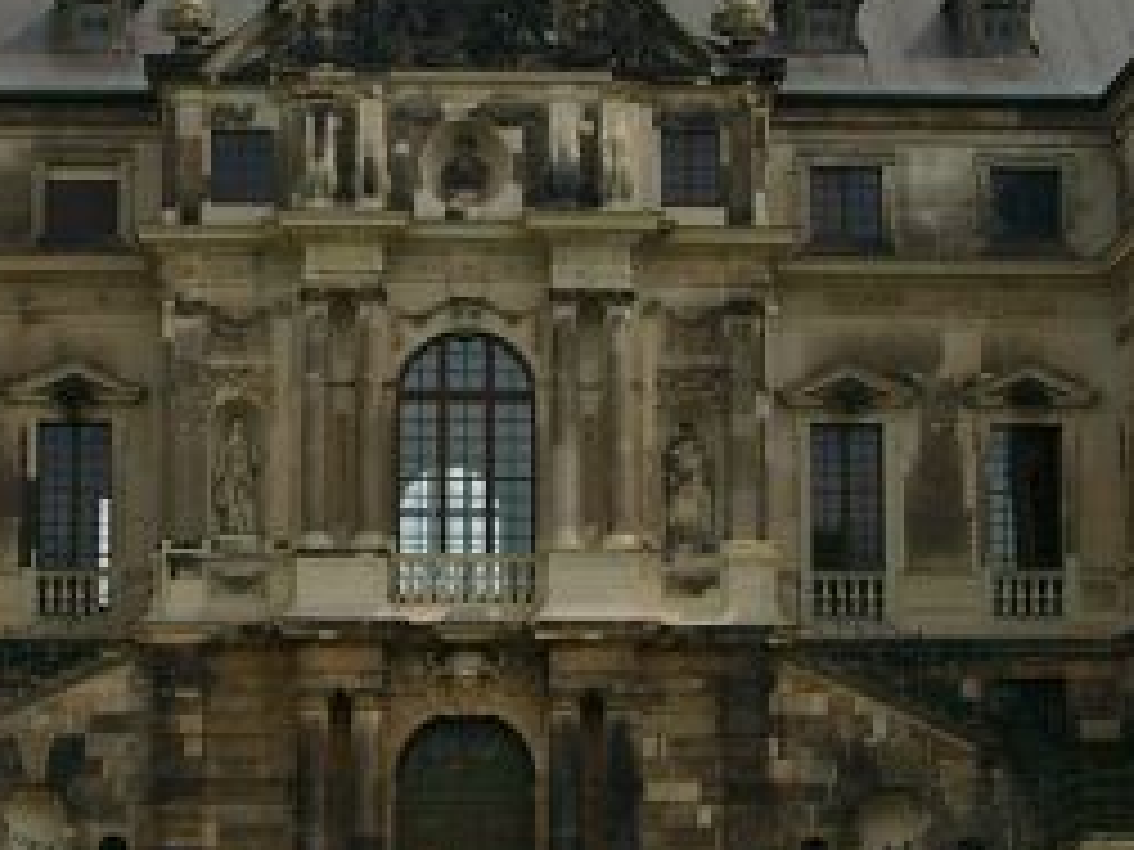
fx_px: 3538
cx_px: 392
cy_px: 319
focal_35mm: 108
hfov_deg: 18.2
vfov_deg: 13.7
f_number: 4
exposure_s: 1/791
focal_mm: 7.13
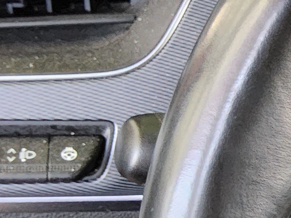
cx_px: 558
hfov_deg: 13.4
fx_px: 1084
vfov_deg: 11.5
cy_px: 171
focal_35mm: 129
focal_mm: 3.08
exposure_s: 1/120
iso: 640
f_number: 2
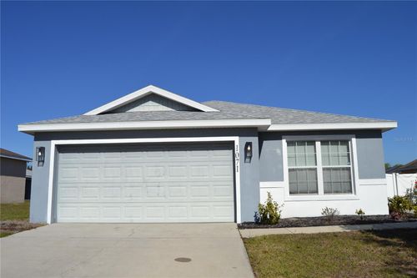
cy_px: 139
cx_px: 208
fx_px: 313
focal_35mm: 27
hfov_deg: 67.4
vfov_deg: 47.9
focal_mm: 18
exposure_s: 1/400
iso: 100
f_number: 9
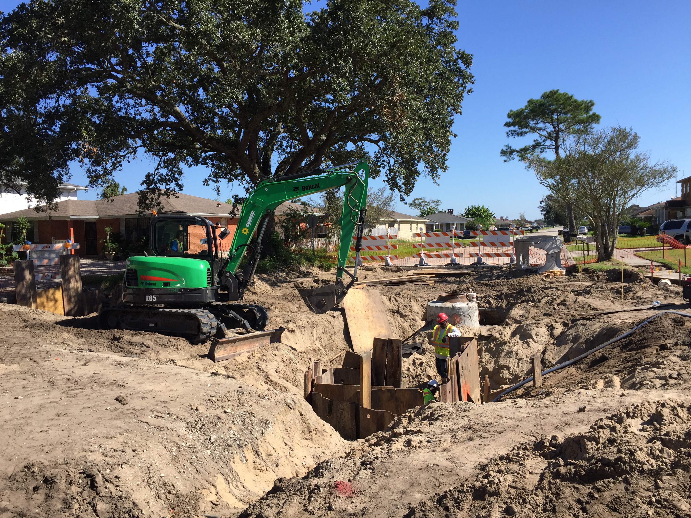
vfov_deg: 48.2
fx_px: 579
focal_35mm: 29
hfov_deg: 61.7
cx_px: 346
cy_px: 259
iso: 32
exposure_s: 1/1522
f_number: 2.2
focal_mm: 4.15
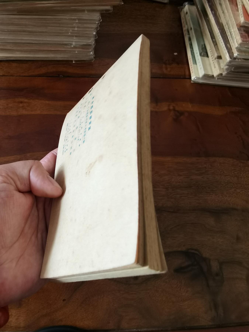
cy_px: 166
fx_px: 259
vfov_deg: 65.3
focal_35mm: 27
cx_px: 124
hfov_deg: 51.4
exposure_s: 1/30
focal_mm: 2.26
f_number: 2.2
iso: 160
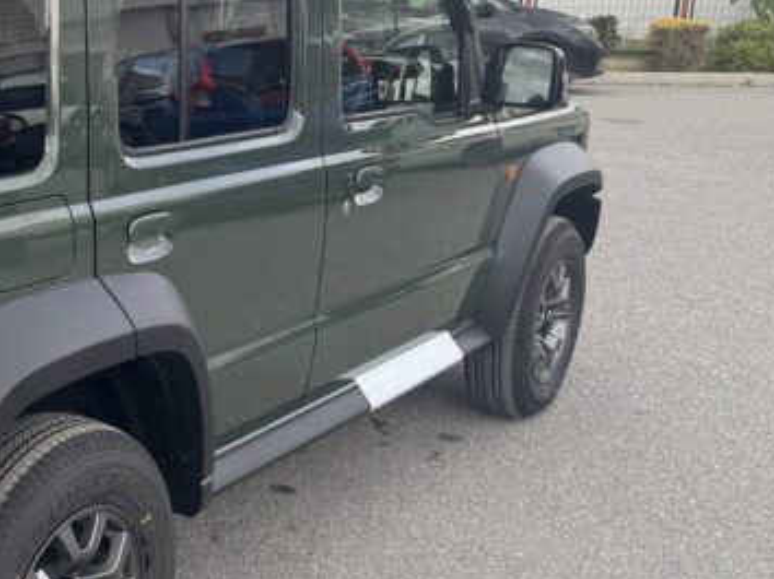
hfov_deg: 31.8
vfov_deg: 26.9
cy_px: 228
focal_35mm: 54
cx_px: -59
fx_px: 1207
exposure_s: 1/527
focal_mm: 6.76
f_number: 1.78
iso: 80
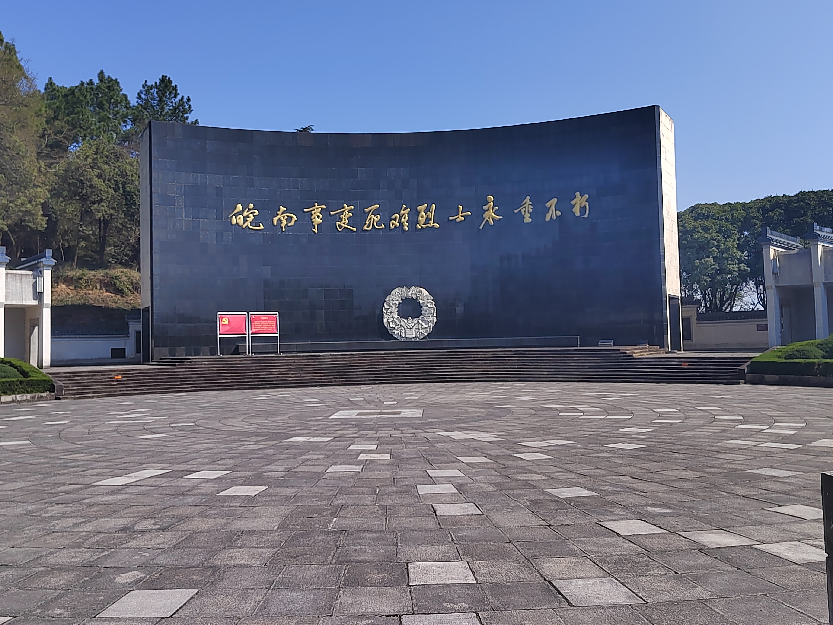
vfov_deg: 44.2
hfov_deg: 56.8
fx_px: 770
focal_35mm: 32
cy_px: 312
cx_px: 416
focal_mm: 5.52
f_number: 1.9
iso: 250
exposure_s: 1/2035
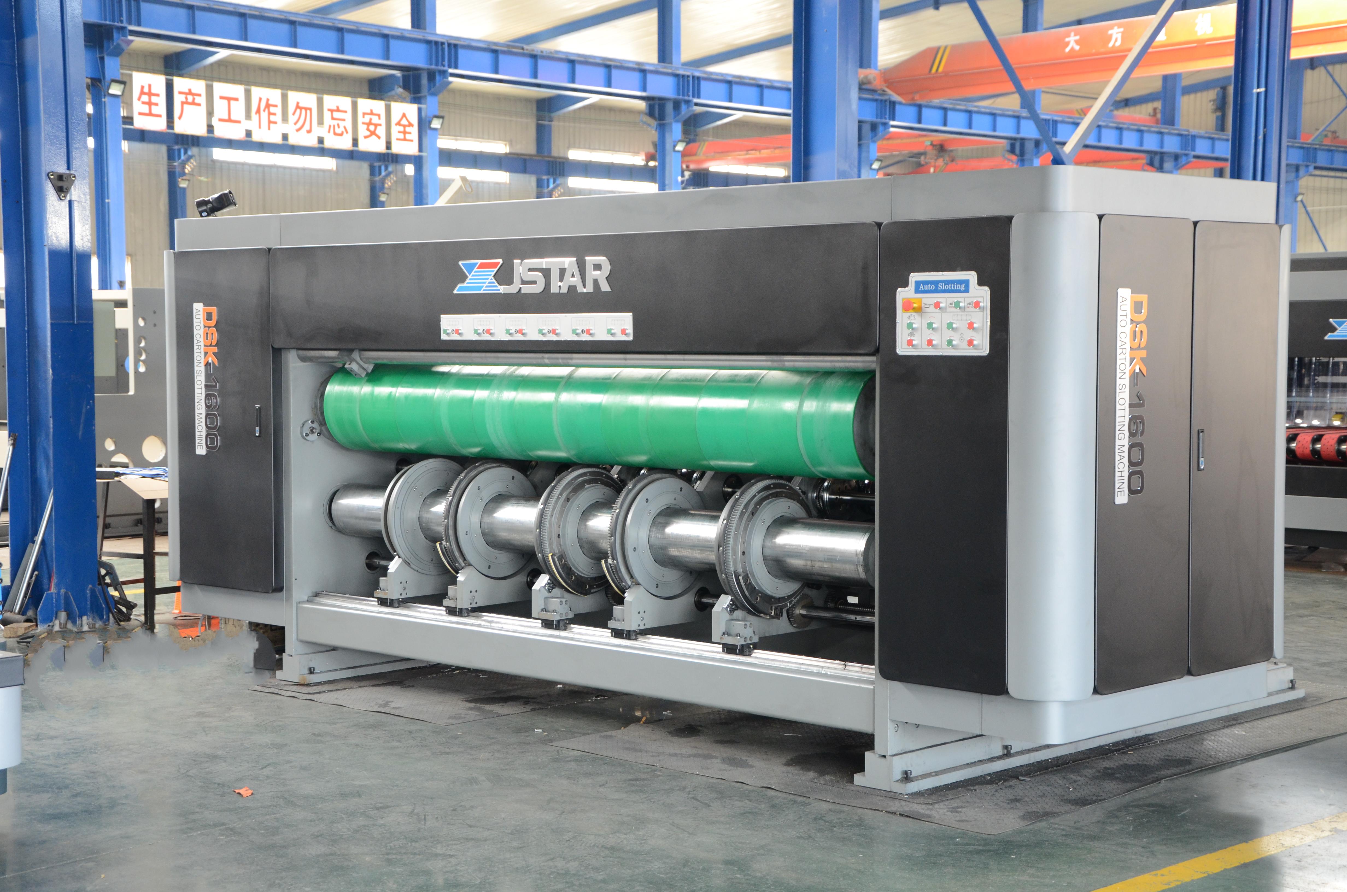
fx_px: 2128
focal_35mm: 57
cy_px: 446
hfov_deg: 35.1
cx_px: 674
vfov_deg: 23.7
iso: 800
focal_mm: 38
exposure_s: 1/15
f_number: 4.5
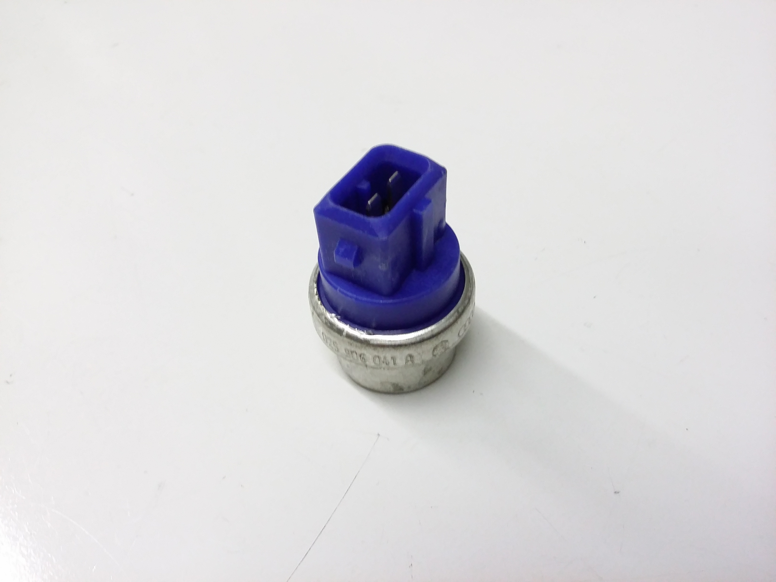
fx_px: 717
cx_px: 388
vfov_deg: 44.2
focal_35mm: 32
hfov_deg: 56.8
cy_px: 291
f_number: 2.4
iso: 160
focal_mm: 3.4
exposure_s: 1/15
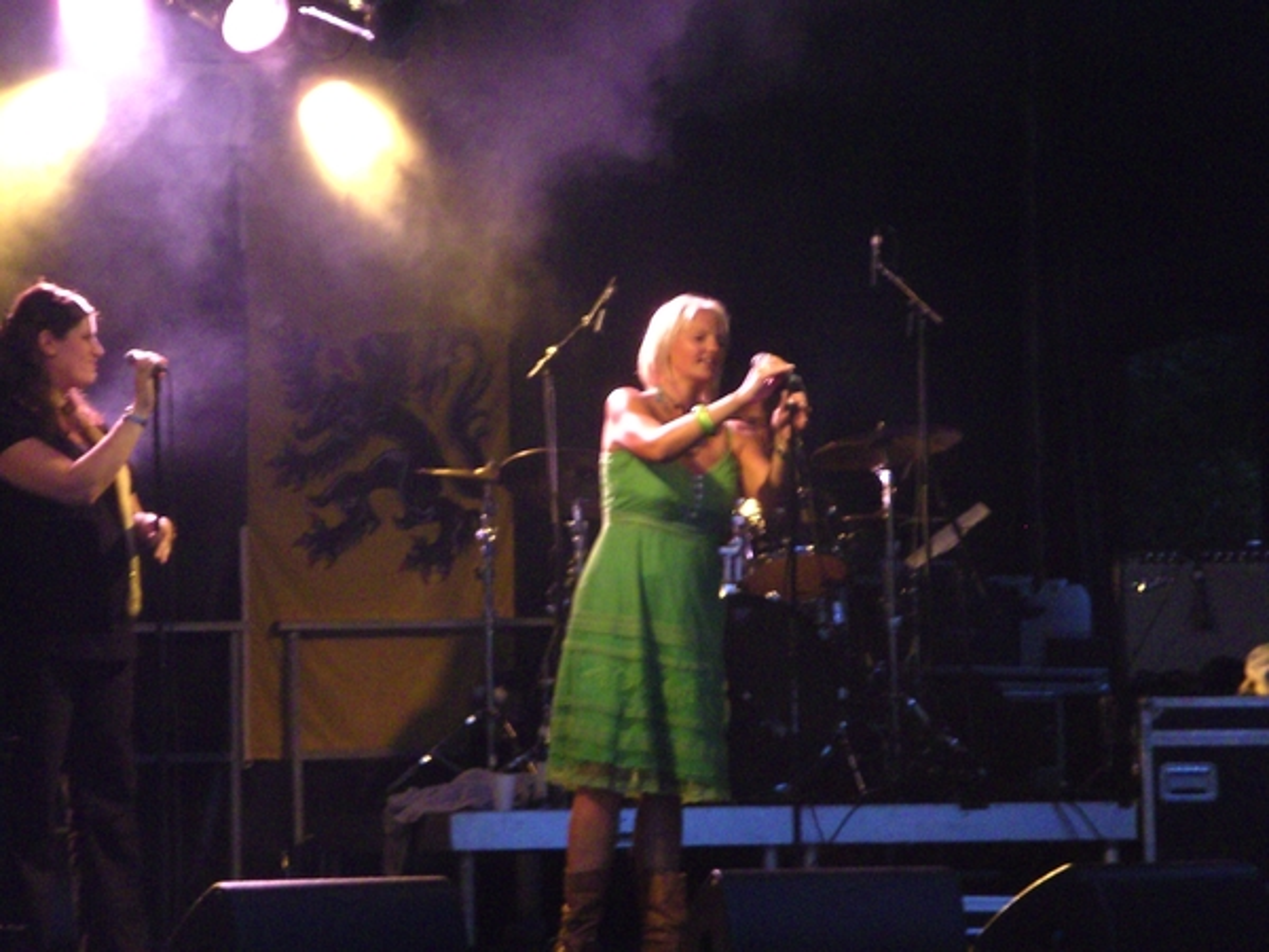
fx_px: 8138
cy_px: 476
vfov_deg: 6.7
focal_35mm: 222
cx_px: 634
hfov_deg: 8.9
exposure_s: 1/16
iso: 640
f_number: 4.8
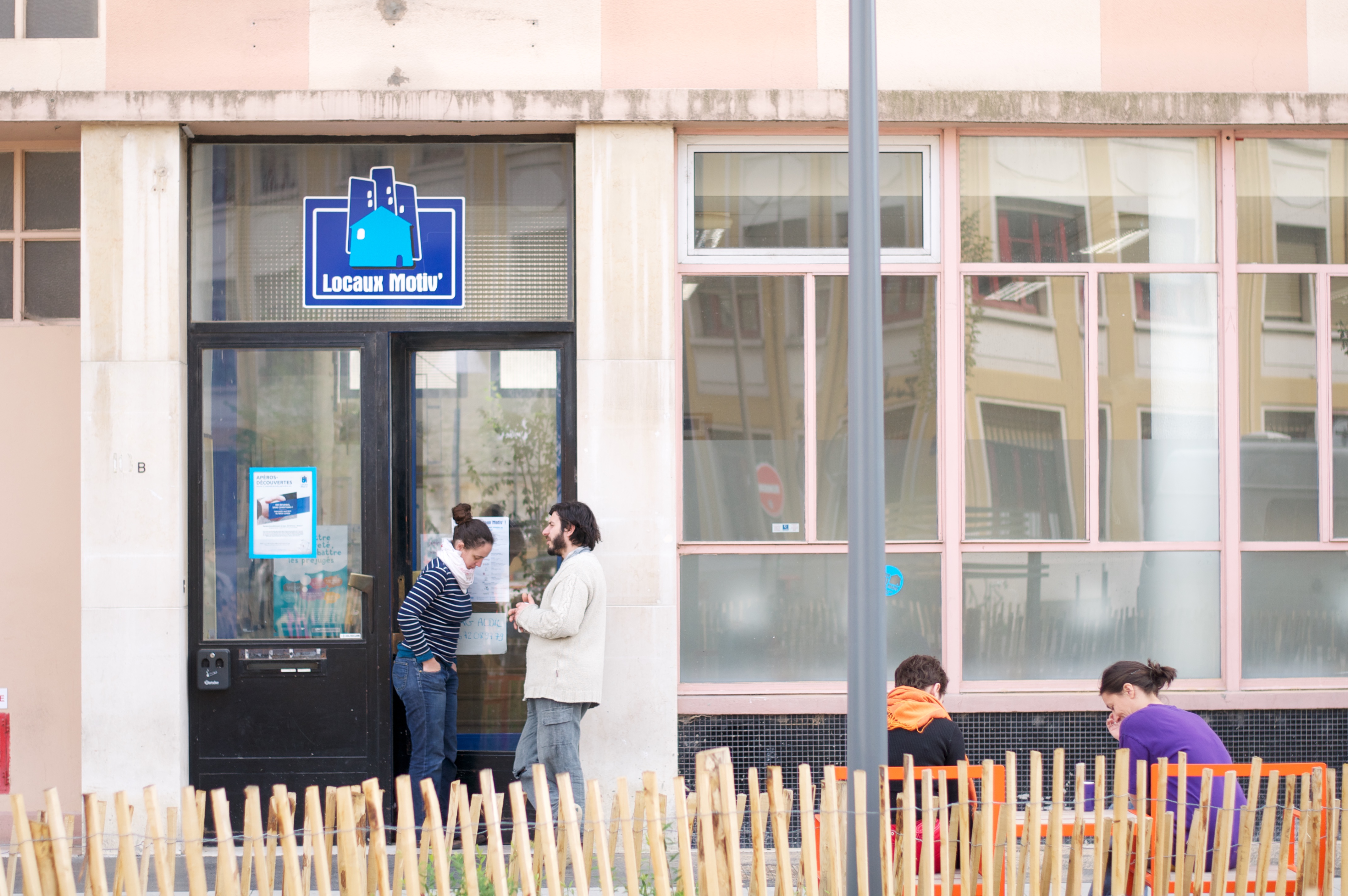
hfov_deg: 27.0
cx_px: 674
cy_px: 448
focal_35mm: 75
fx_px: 2805
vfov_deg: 18.1
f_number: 2
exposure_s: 1/1250
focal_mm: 50
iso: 200
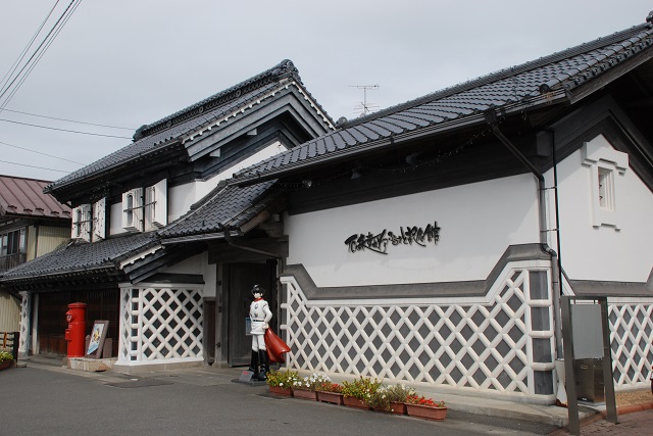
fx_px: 653
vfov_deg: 36.9
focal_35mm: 36
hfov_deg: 53.1
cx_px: 326
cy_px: 218
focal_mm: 24
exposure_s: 1/400
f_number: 10
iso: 400
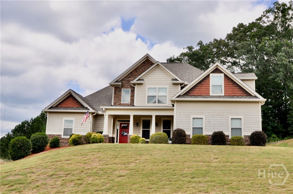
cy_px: 97
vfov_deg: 41.6
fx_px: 256
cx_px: 146
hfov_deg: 59.6
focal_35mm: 32
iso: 200
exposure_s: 1/320
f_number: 9
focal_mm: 21
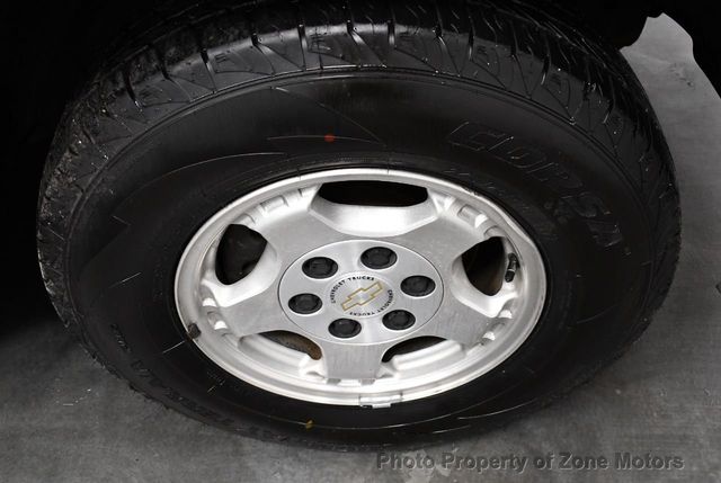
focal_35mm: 40
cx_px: 360
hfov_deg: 48.4
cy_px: 242
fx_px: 802
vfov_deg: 33.5
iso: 1600
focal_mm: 20
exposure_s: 1/125
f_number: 3.8
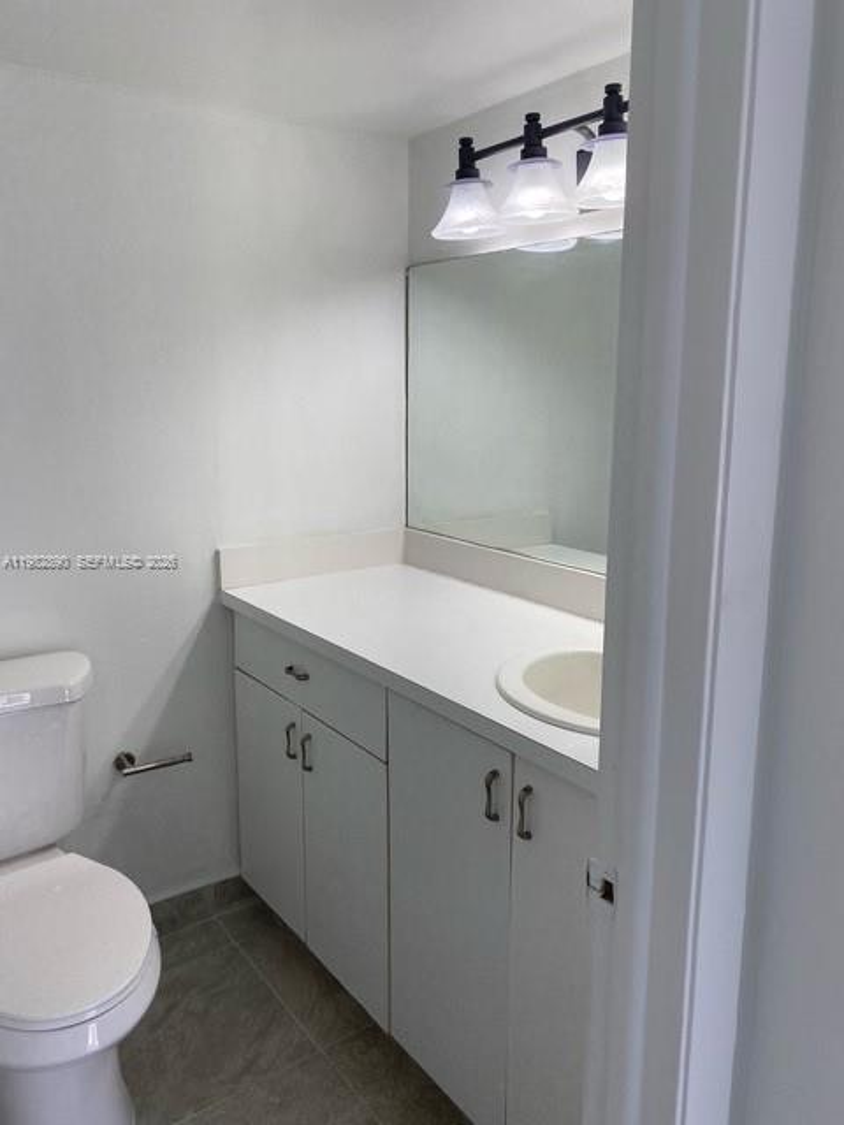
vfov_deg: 67.3
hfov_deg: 53.1
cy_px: 562
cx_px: 422
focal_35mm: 26
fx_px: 845
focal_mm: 4.25
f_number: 1.8
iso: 32
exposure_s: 1/177
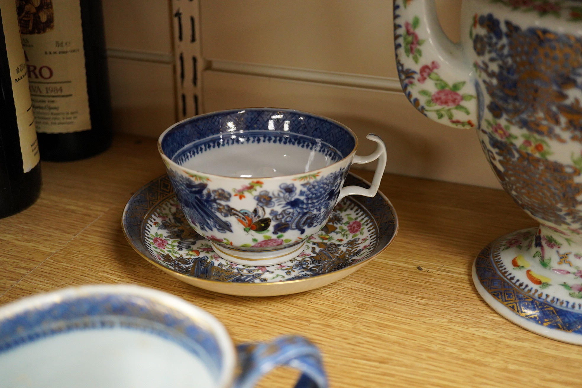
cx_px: 291
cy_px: 194
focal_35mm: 45
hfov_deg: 43.6
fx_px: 727
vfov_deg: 29.9
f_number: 3.5
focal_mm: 30
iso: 2500
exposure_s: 1/250
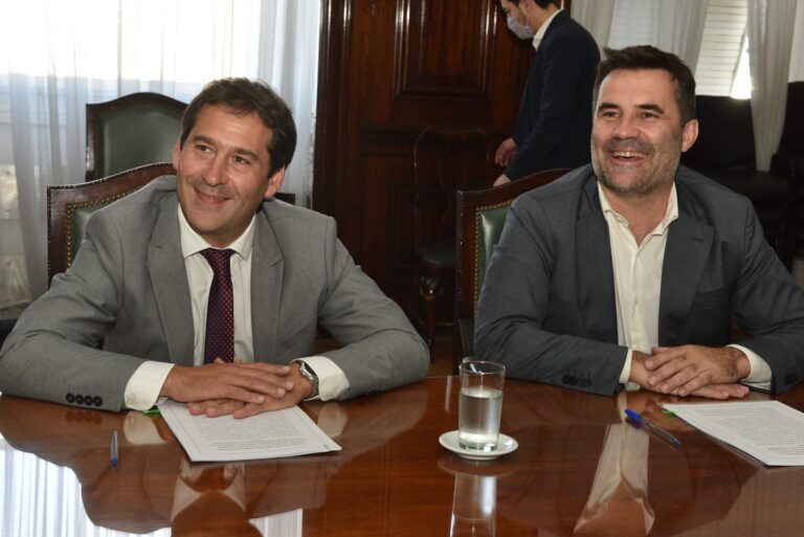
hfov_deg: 38.2
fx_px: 1162
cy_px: 268
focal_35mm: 52
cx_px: 402
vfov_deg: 26.0
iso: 1600
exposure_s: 1/80
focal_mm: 52
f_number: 8
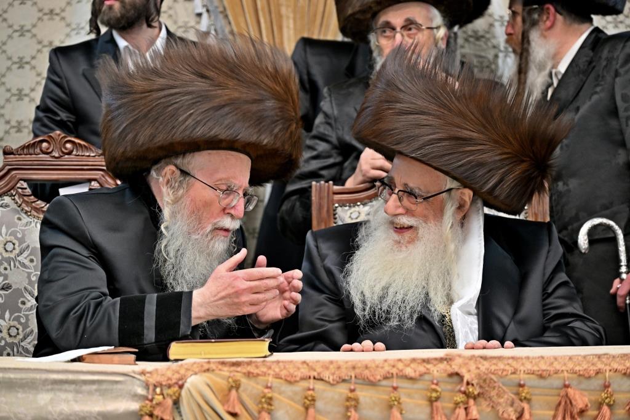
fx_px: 1925
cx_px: 315
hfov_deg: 18.6
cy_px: 210
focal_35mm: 110
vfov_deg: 12.5
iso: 1000
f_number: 4
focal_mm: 110
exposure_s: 1/250
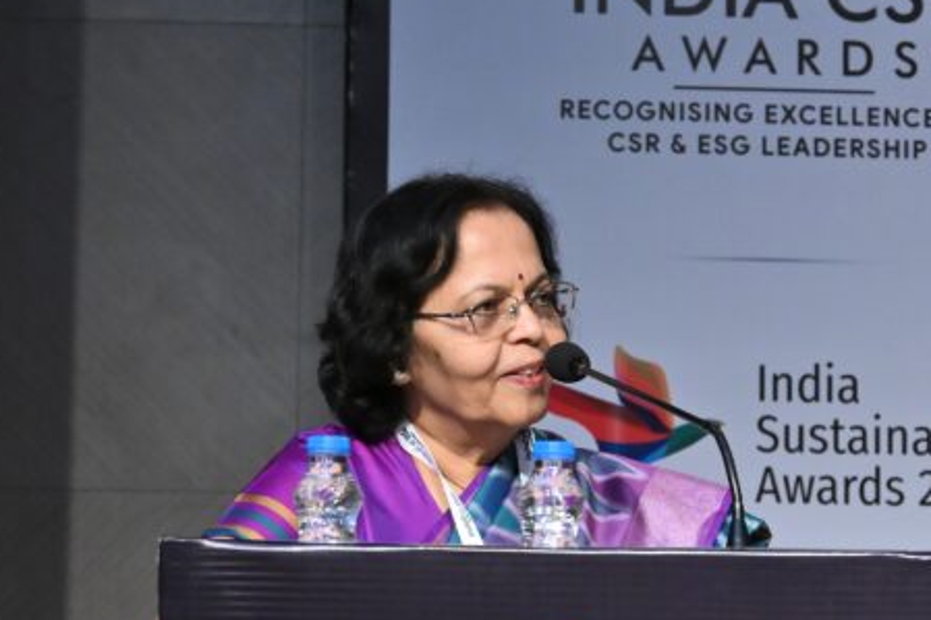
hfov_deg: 14.4
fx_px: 3692
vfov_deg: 9.6
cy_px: 361
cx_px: 547
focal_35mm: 143
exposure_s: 1/125
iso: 2500
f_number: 7.1
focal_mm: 57
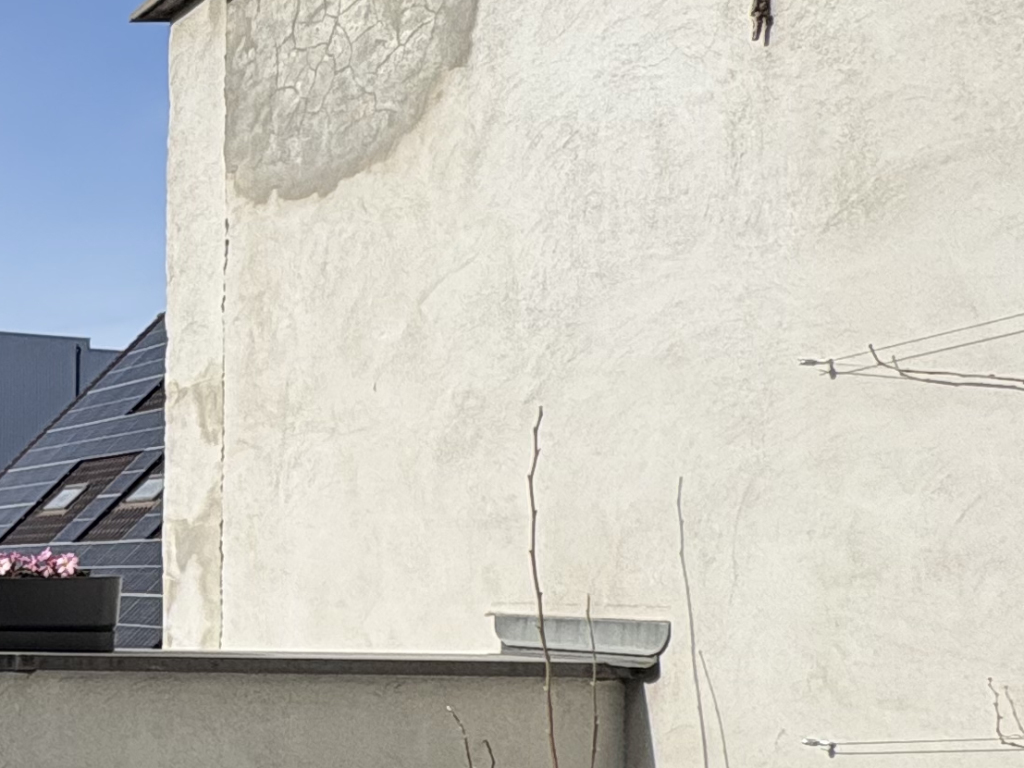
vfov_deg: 28.2
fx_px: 1509
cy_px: 573
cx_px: -634
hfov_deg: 24.9
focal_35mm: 51
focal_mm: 2.22
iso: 50
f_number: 2.2
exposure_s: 1/1672
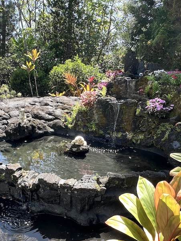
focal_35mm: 26
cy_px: 159
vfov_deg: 65.7
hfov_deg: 53.1
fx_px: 181
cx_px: 90
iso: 32
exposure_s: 1/138
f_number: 1.8
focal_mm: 1.57
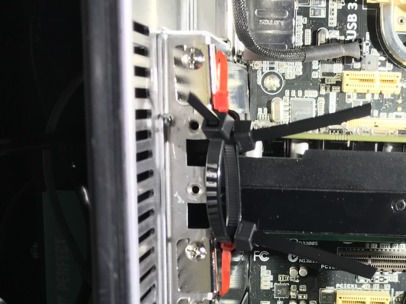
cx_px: 329
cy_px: 277
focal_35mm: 62
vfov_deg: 23.0
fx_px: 727
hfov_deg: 30.4
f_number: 1.8
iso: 32
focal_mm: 3.99
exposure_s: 1/33
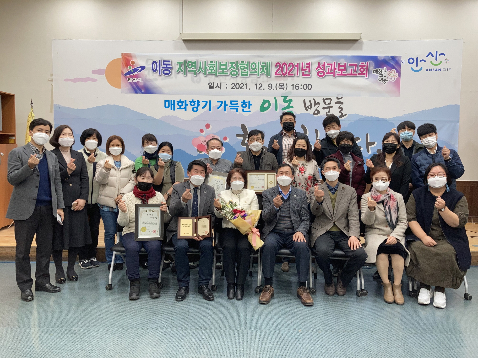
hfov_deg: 63.4
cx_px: 239
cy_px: 179
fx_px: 387
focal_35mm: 28
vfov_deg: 49.7
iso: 50
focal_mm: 3.99
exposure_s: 1/60
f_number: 1.8
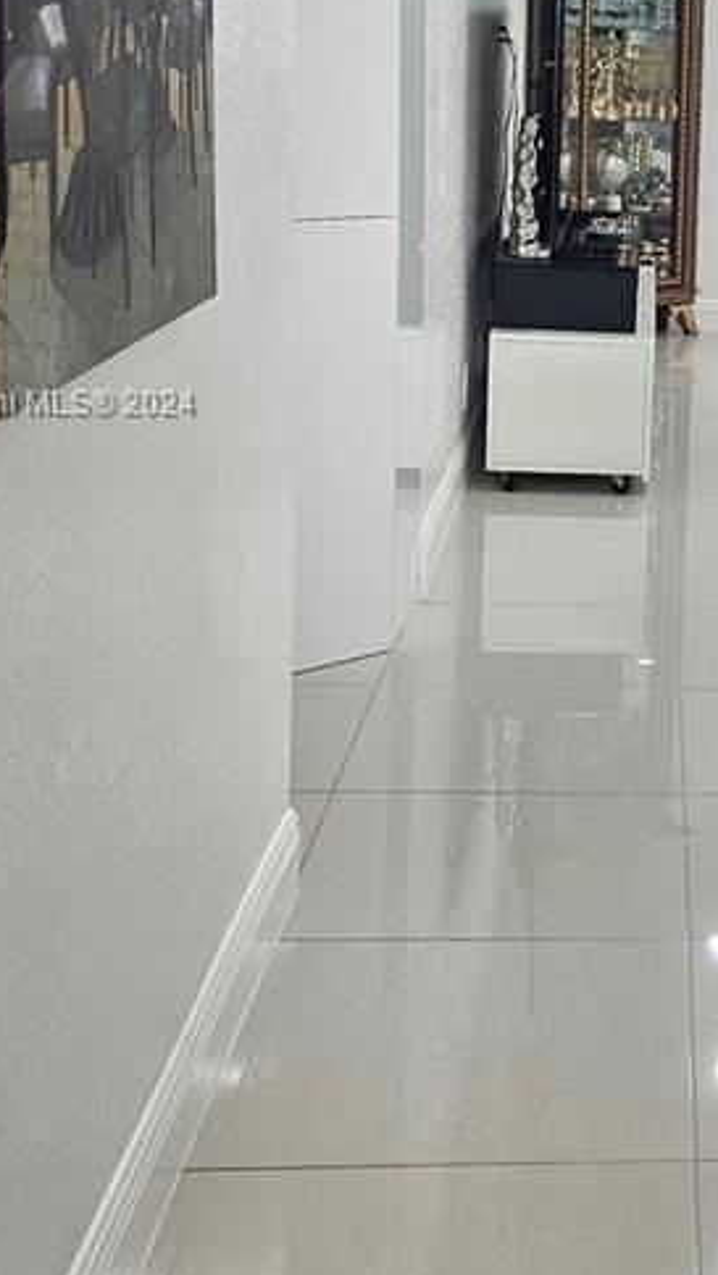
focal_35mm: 62
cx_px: 897
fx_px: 2097
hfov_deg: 18.3
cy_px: 405
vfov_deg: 33.5
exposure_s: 1/120
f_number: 1.8
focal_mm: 5.4
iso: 160
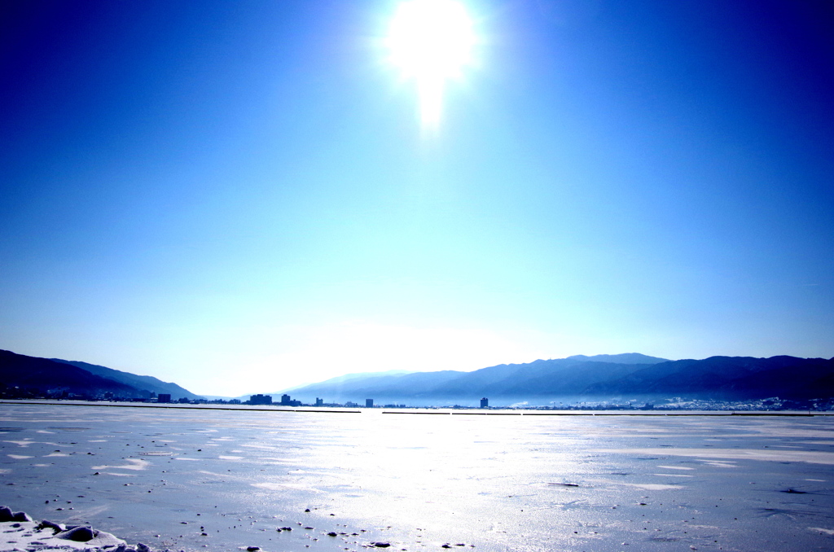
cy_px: 276
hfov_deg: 67.5
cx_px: 417
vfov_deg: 47.7
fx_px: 624
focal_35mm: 27
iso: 200
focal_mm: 18
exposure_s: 1/4000
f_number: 7.1
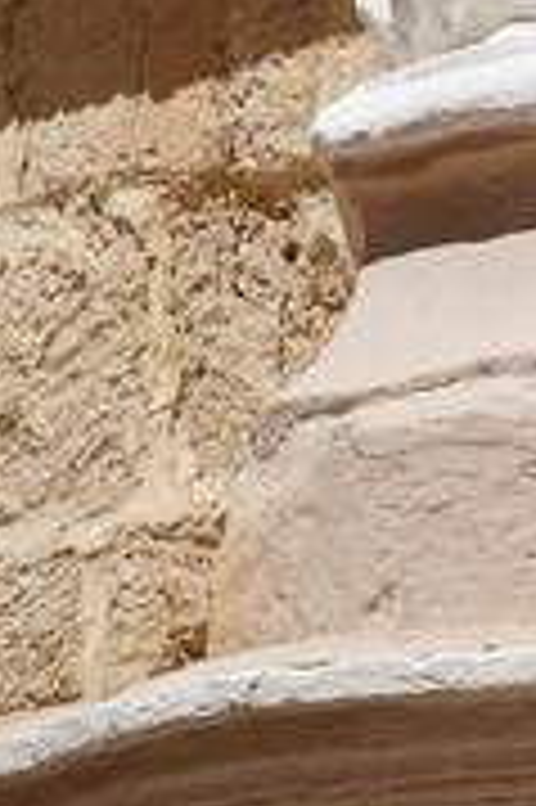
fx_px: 8413
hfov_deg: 3.6
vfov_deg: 5.3
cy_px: -1135
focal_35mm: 376
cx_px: 766
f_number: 8
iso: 100
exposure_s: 1/500
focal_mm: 56
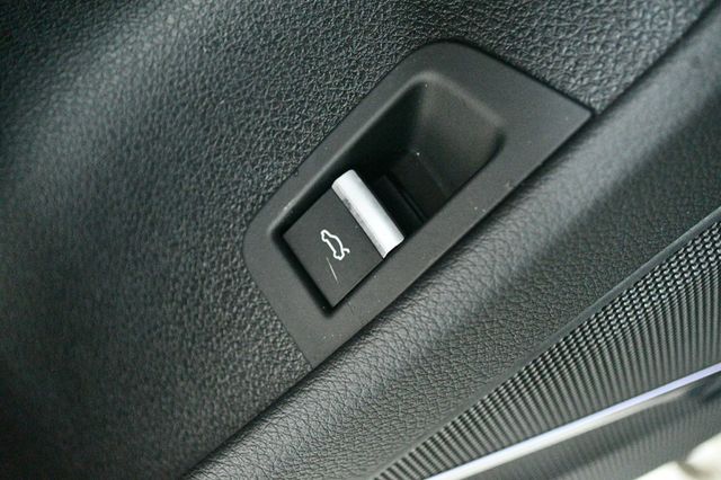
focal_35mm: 60
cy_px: 240
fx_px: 1201
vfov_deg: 22.6
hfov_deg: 33.4
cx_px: 360
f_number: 5.3
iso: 12800
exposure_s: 1/30
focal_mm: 40
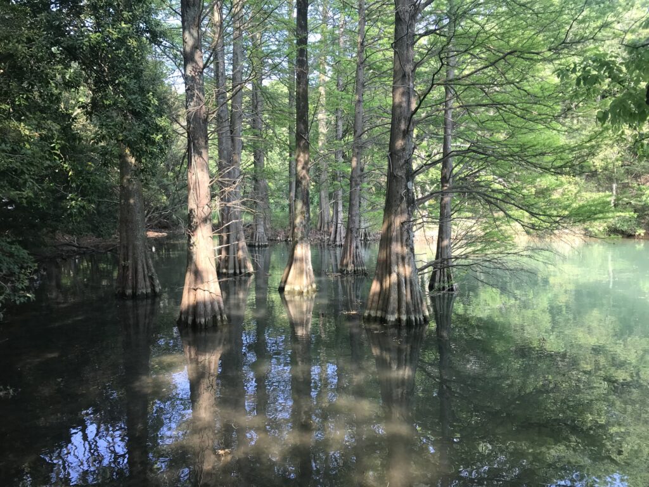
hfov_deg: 63.4
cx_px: 324
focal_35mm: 28
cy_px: 244
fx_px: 525
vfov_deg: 49.7
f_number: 1.8
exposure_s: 1/155
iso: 20
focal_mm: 3.99
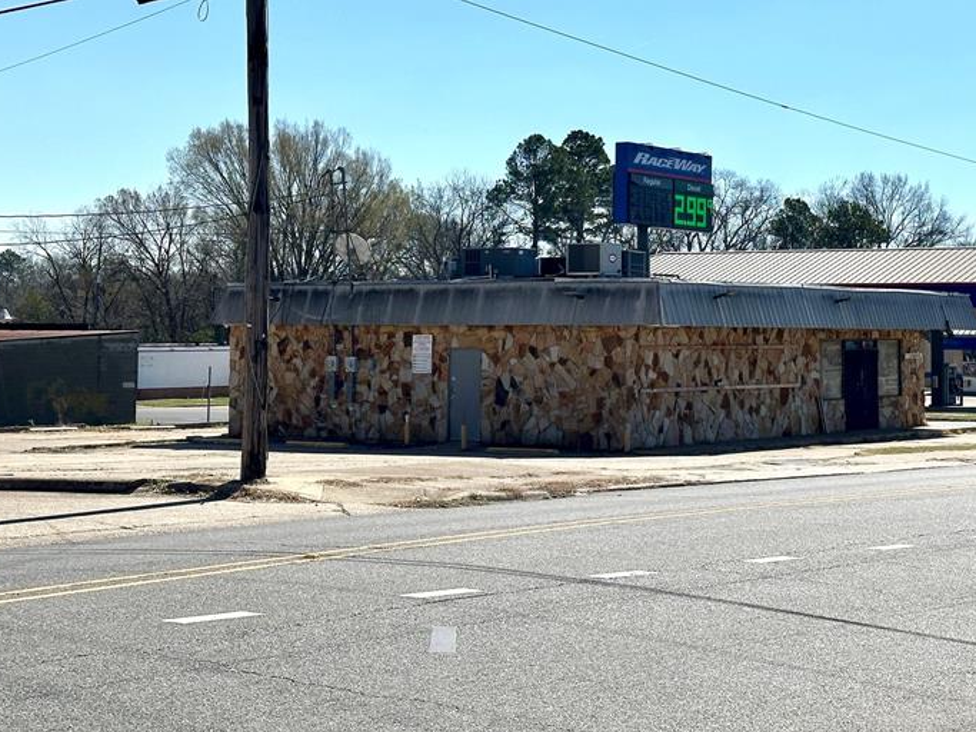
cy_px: 227
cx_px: 644
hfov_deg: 26.9
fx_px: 2030
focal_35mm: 72
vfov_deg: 20.3
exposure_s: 1/8929
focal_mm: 6.86
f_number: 1.78
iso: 64
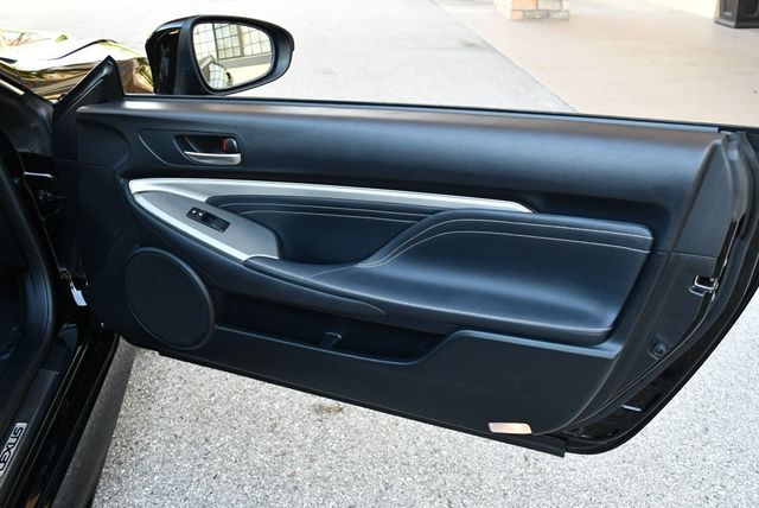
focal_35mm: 36
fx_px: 760
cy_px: 254
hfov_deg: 53.1
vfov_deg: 36.9
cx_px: 380
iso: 800
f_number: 3.5
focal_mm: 18
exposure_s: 1/250
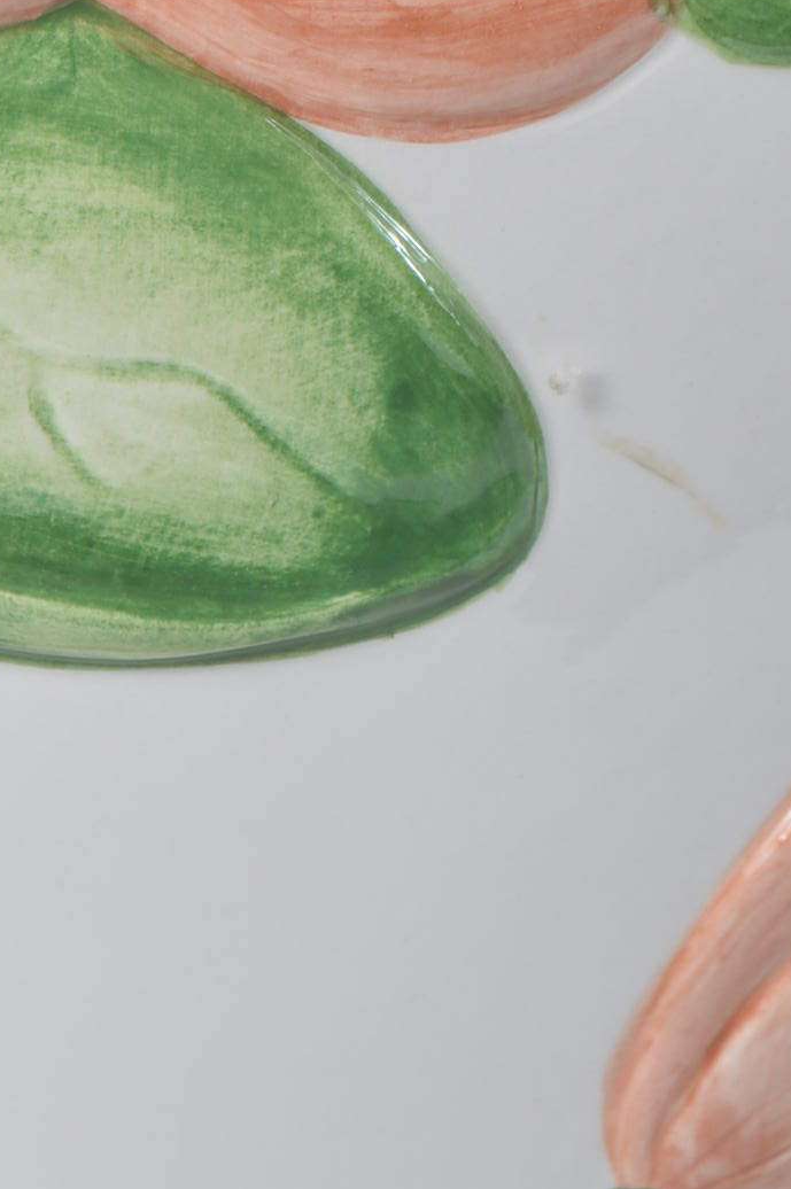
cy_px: -200
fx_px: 7905
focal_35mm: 239
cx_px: -55
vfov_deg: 8.5
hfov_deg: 5.7
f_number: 7.1
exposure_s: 1/80
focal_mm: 55
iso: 100
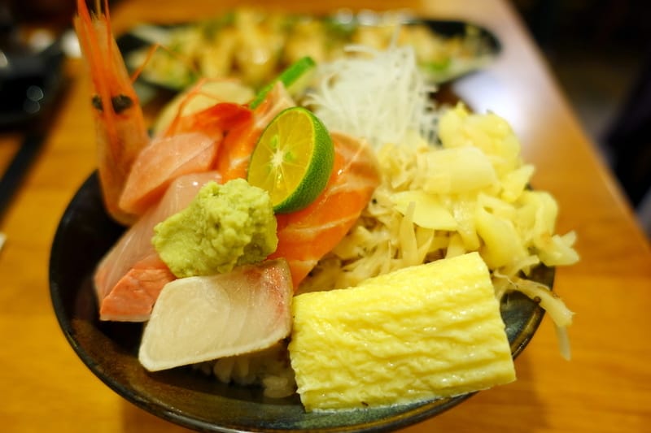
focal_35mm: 24
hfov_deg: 73.8
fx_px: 434
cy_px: 216
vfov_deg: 53.1
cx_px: 326
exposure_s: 1/30
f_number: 1.8
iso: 160
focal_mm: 8.8
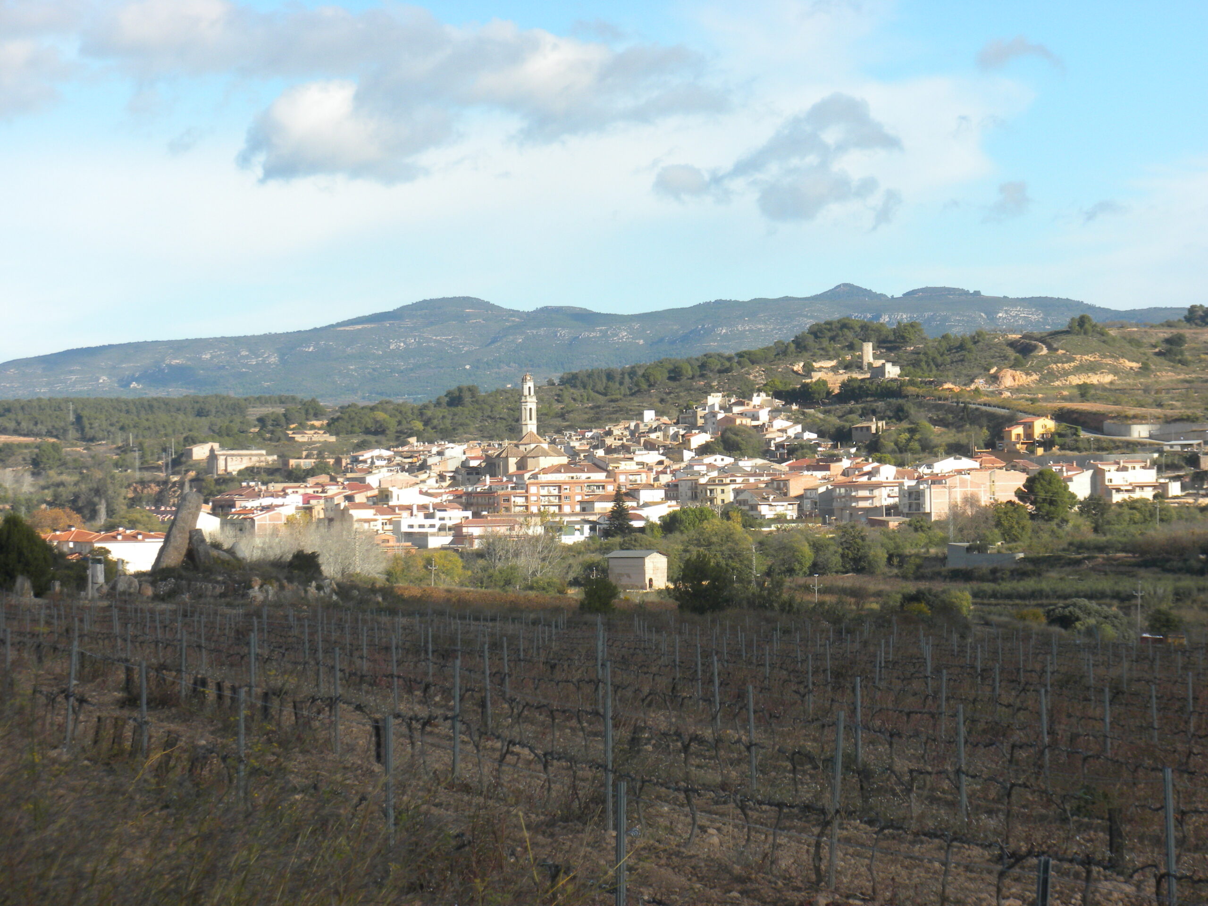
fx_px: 4153
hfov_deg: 16.6
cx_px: 604
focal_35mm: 119
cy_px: 453
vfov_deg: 12.5
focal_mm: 21
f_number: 5.1
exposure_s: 1/498
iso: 101
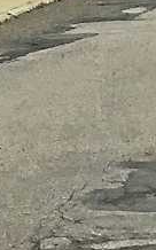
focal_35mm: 289
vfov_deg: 6.8
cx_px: 377
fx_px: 1968
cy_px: -416
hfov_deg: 4.4
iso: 40
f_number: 2.2
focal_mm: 4.15
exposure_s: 1/120
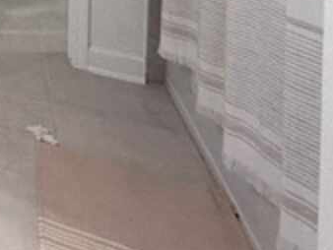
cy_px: -219
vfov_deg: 19.4
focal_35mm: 53
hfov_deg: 23.3
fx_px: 510
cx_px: -235
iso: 125
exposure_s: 1/120
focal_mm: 2.22
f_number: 2.2
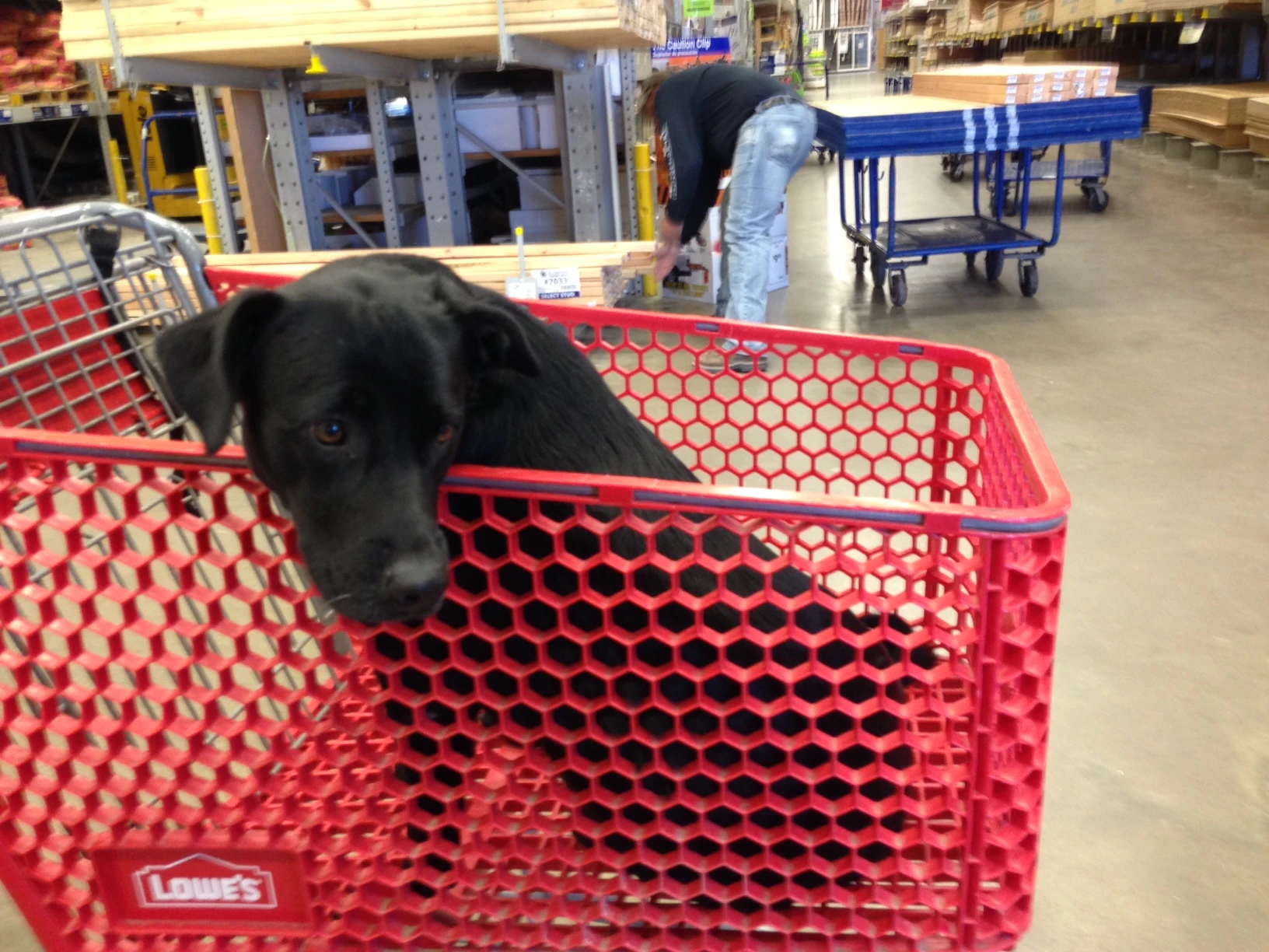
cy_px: 476
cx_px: 634
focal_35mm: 33
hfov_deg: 55.4
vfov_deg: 42.9
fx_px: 1210
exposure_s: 1/20
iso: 125
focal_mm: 4.12
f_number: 2.4
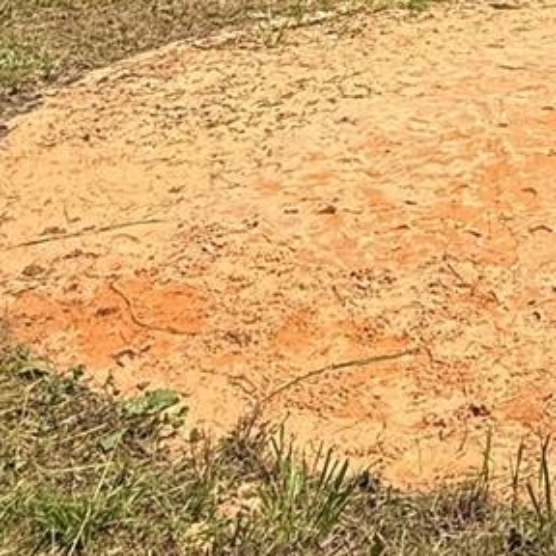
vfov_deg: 21.2
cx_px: 710
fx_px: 1199
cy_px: -322
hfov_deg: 23.3
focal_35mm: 66
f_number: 2.2
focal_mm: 2.22
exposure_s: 1/1698
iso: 50
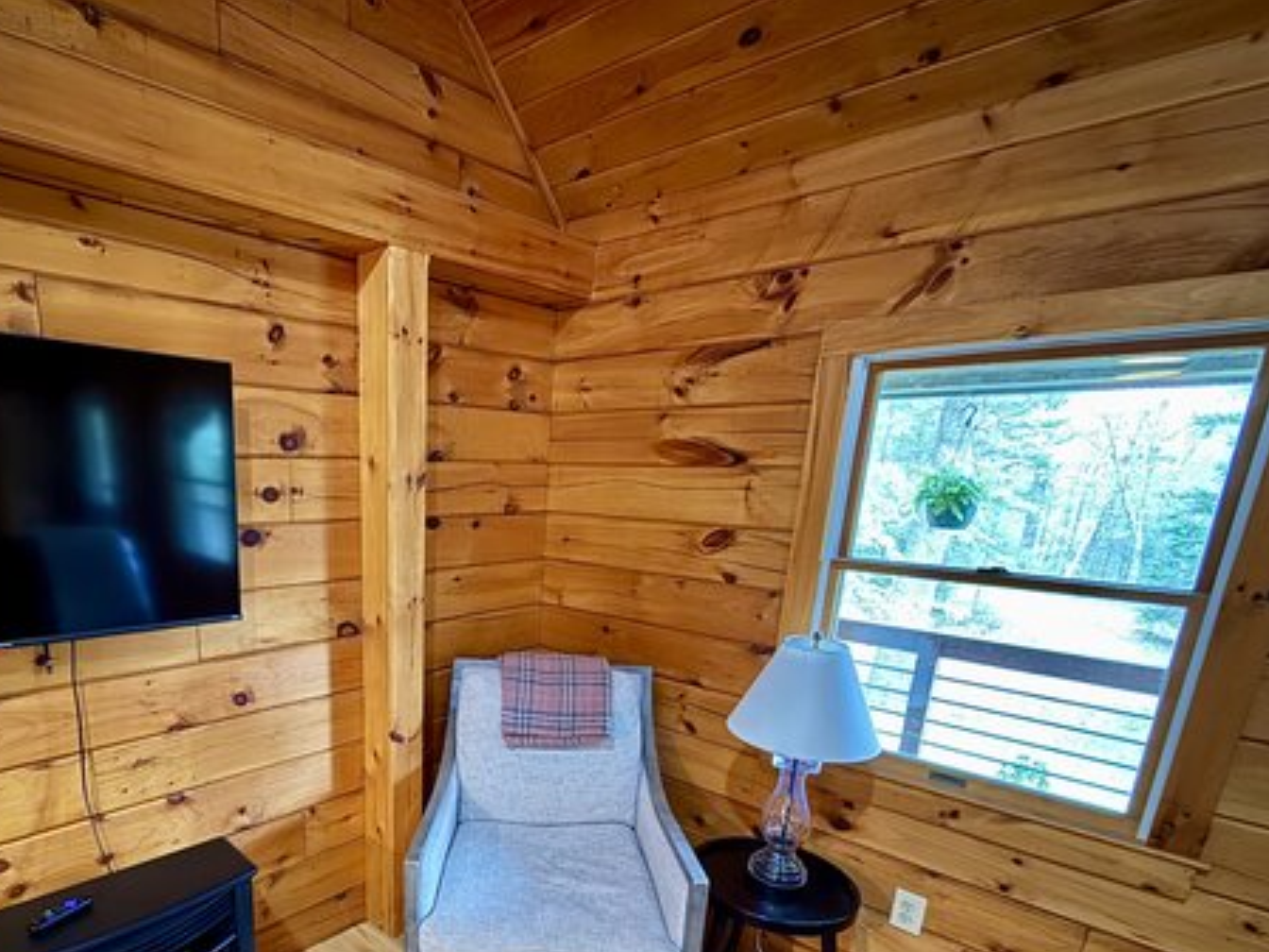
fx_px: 733
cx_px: 456
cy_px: 666
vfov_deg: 63.6
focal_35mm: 20
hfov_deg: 79.8
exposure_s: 1/10
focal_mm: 2.22
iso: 1000
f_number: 2.2
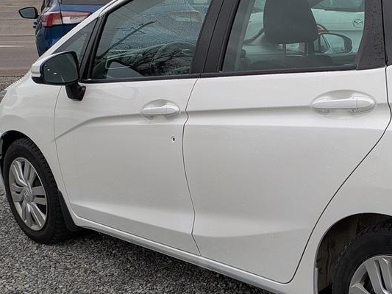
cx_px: 396
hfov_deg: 29.9
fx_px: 680
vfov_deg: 24.4
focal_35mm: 60
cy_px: 159
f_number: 1.89
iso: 43
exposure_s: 1/366
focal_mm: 5.43
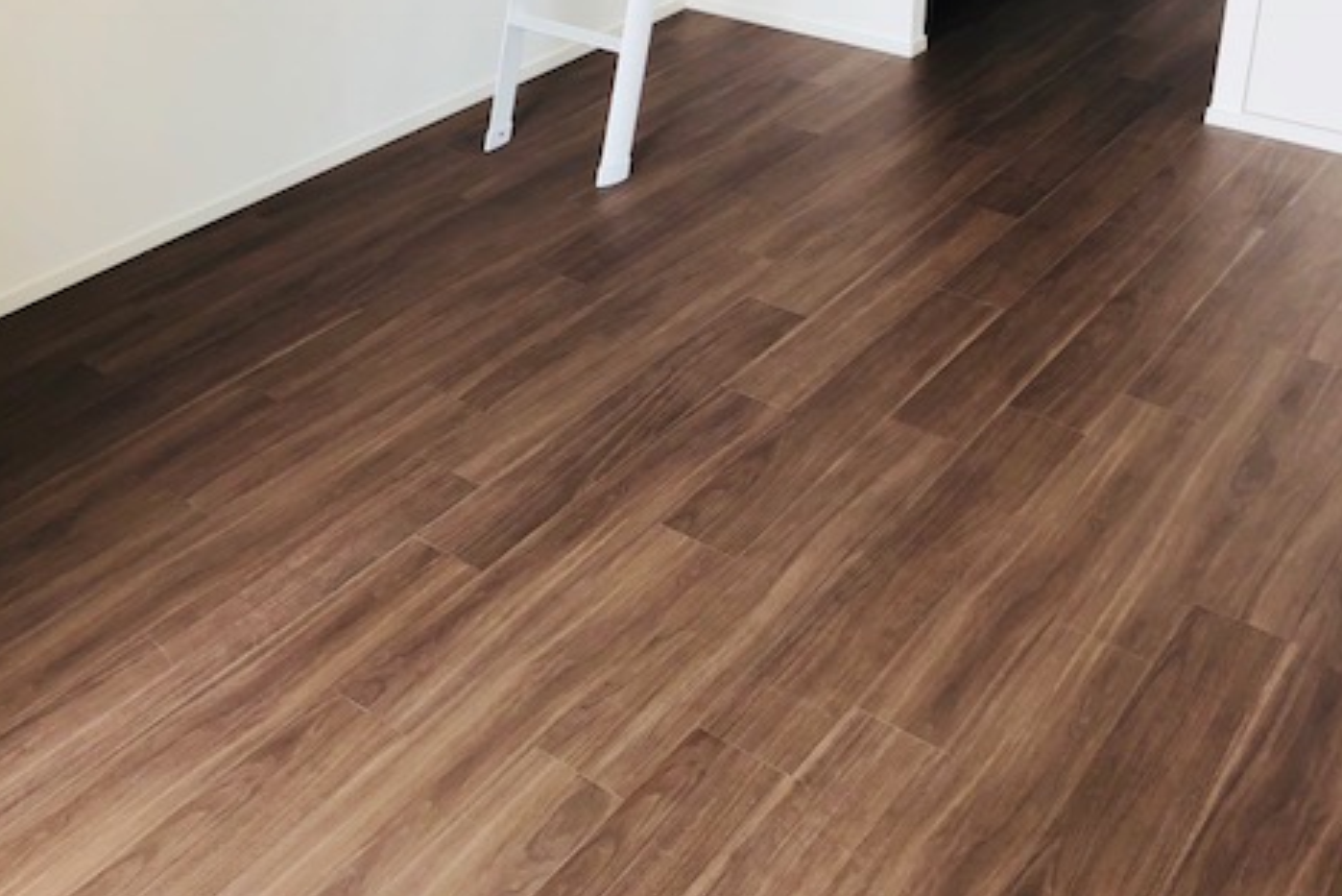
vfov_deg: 32.9
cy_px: 245
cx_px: 700
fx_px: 1491
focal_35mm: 40
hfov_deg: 48.4
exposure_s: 1/120
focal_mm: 3.99
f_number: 1.8
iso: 32
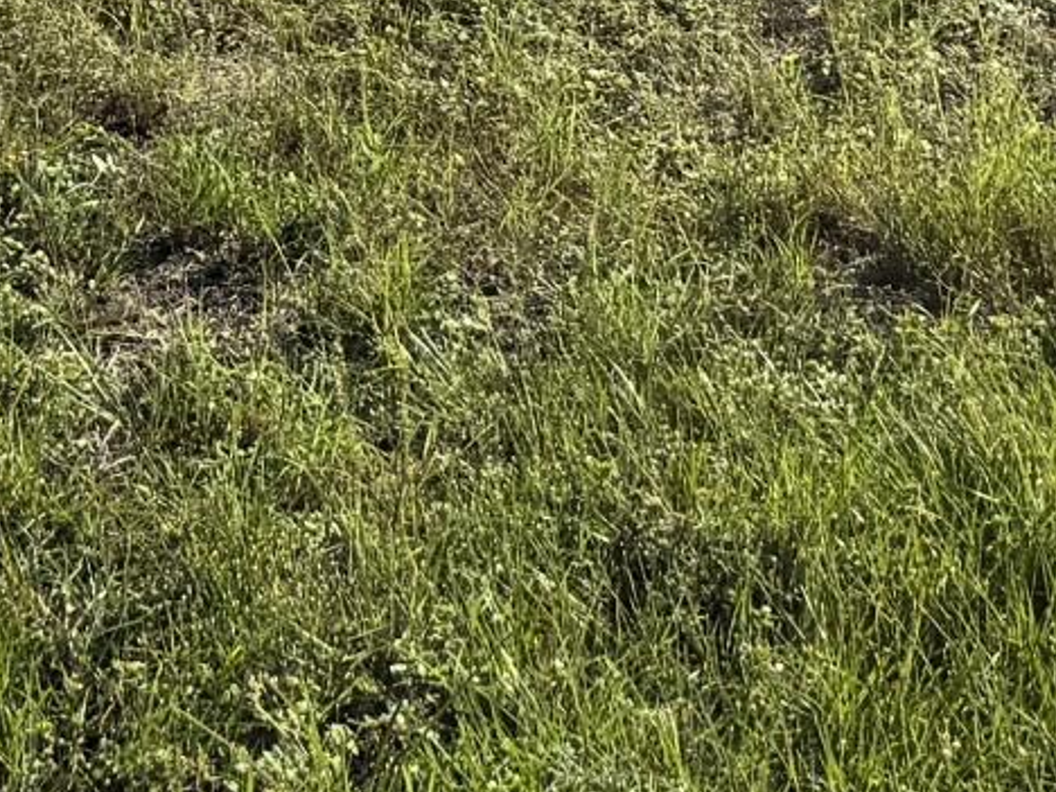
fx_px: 4698
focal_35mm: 154
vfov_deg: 8.8
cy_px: -1029
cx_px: 327
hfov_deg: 12.8
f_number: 1.78
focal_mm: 6.76
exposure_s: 1/5814
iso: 80
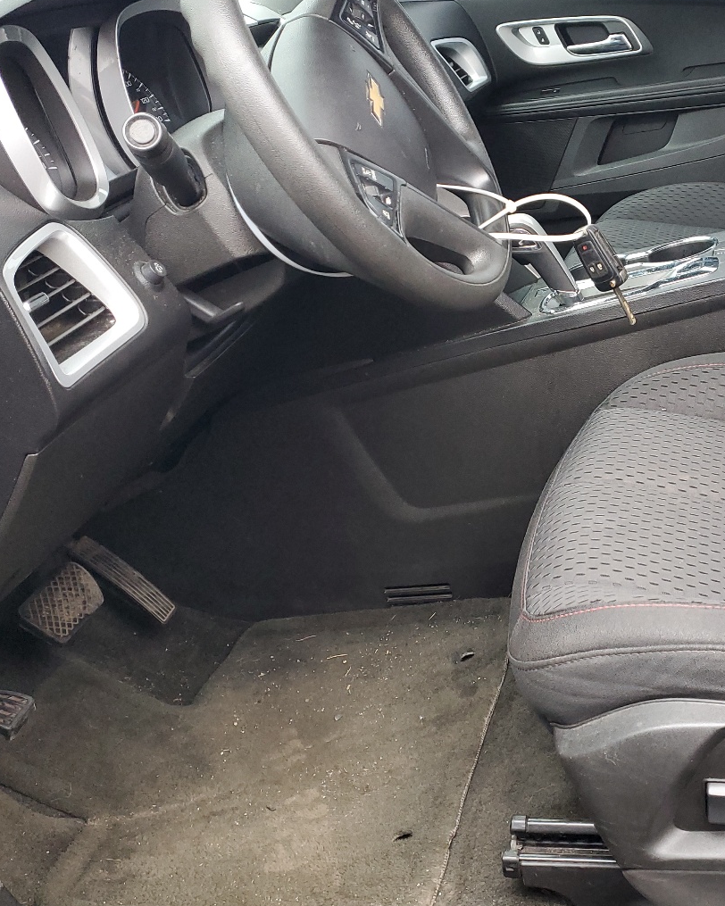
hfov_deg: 36.5
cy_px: 379
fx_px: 1073
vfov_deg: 45.6
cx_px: 538
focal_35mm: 40
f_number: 1.5
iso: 141
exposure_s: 1/60.2
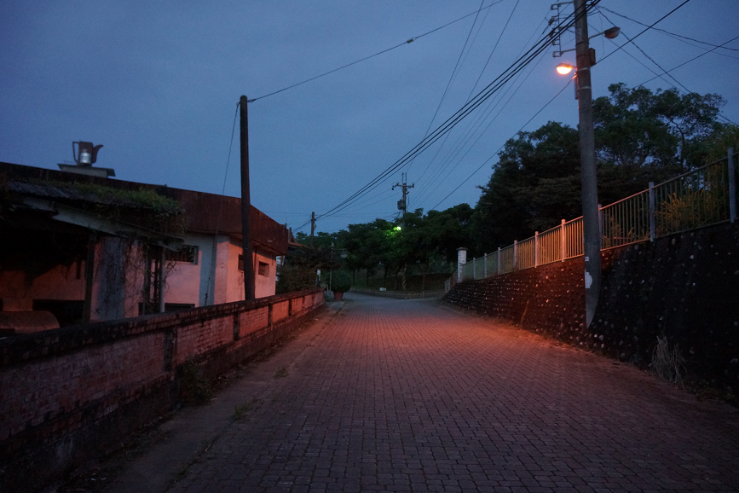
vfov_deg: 46.4
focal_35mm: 28
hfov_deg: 65.5
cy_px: 251
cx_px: 370
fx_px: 575
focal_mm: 18
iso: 1600
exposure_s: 1/80
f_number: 3.5
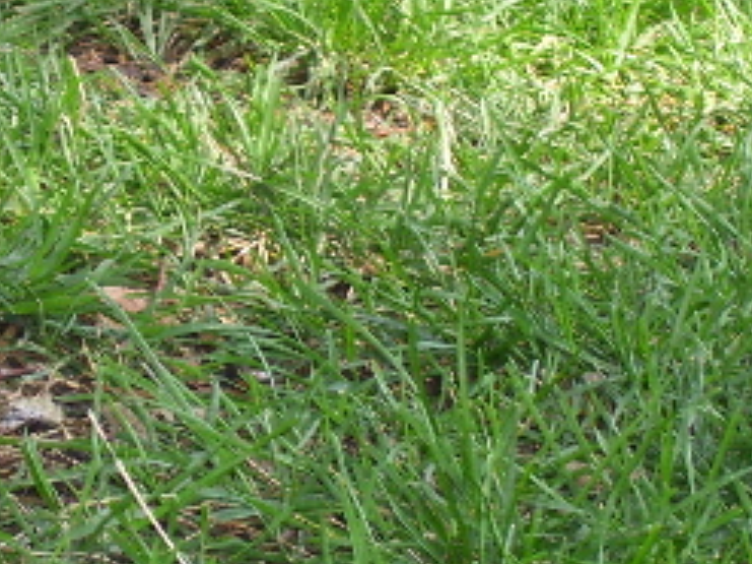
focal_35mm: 270
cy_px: 332
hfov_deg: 7.3
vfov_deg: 5.5
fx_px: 5863
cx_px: 195
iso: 125
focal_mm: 18
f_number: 4.6
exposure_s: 1/90
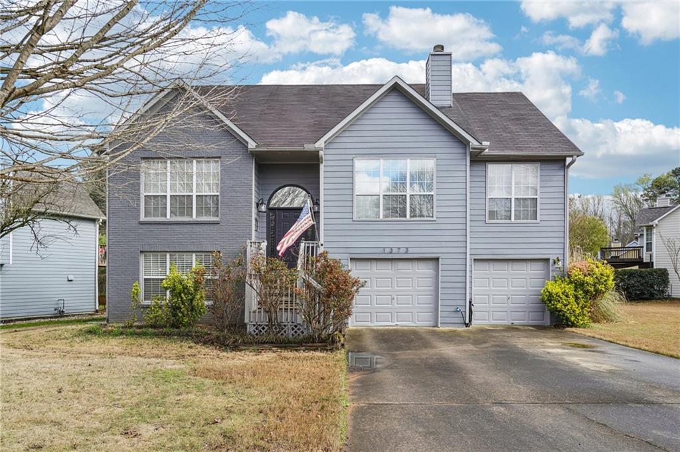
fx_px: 396
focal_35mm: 21
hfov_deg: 81.2
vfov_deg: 59.4
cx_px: 340
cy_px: 226
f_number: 9
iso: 100
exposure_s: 1/50
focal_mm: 21
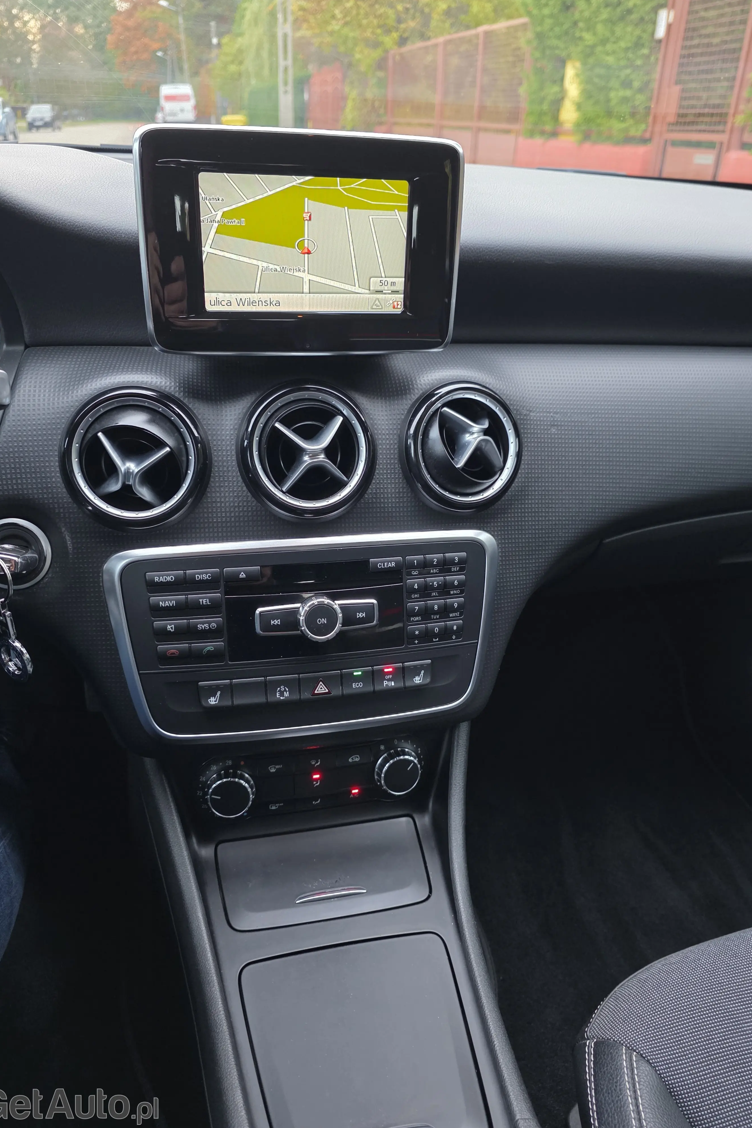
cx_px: 364
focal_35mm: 24
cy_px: 565
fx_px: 752
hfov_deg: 53.1
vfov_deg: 73.7
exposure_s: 1/68
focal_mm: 6.3
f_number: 1.7
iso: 640
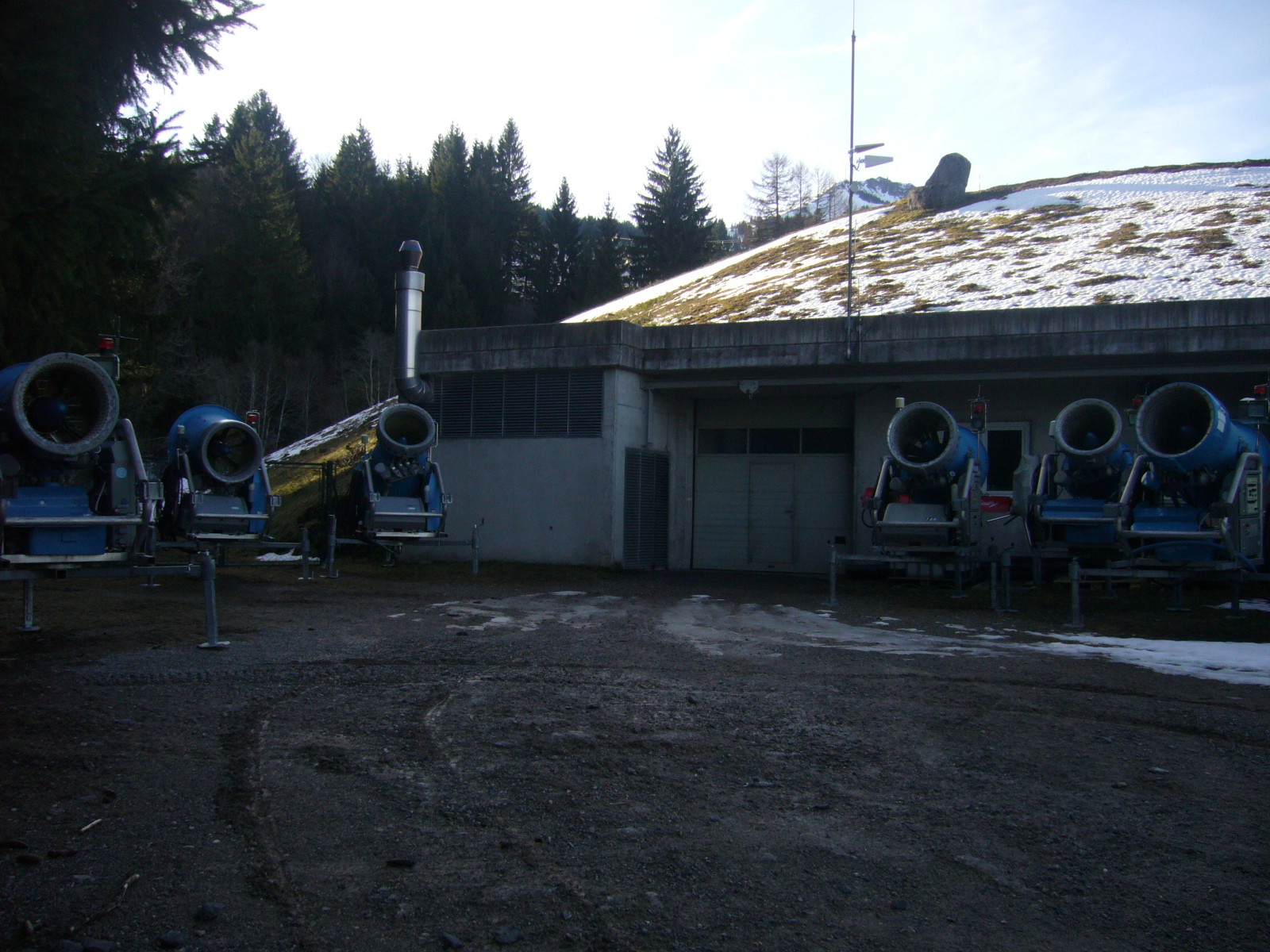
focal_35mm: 35
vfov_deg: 40.7
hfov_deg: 52.6
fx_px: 1284
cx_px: 635
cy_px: 476
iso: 100
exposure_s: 1/800
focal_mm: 5.8
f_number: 2.8
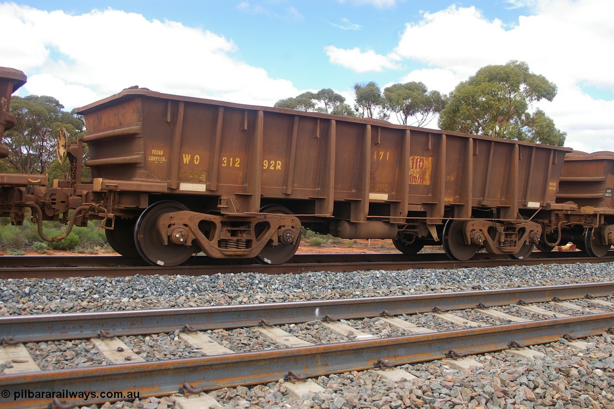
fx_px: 639
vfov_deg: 35.4
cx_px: 307
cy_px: 204
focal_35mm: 38
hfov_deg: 51.3
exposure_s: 1/250
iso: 200
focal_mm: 25
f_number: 8
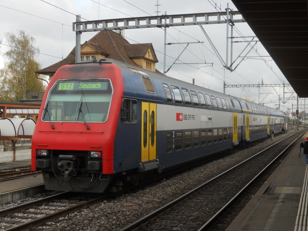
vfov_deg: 29.1
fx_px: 445
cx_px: 166
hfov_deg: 38.2
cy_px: 118
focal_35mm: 50
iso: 80
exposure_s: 1/500
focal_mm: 6.4
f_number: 3
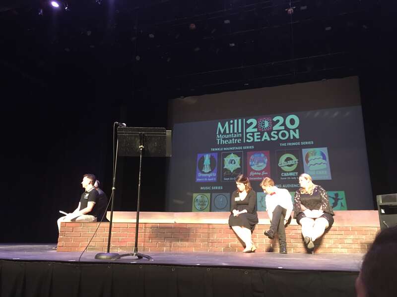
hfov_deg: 61.7
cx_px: 198
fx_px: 333
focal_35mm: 29
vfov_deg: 48.2
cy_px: 148
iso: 200
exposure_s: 1/15
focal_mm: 4.15
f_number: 2.2
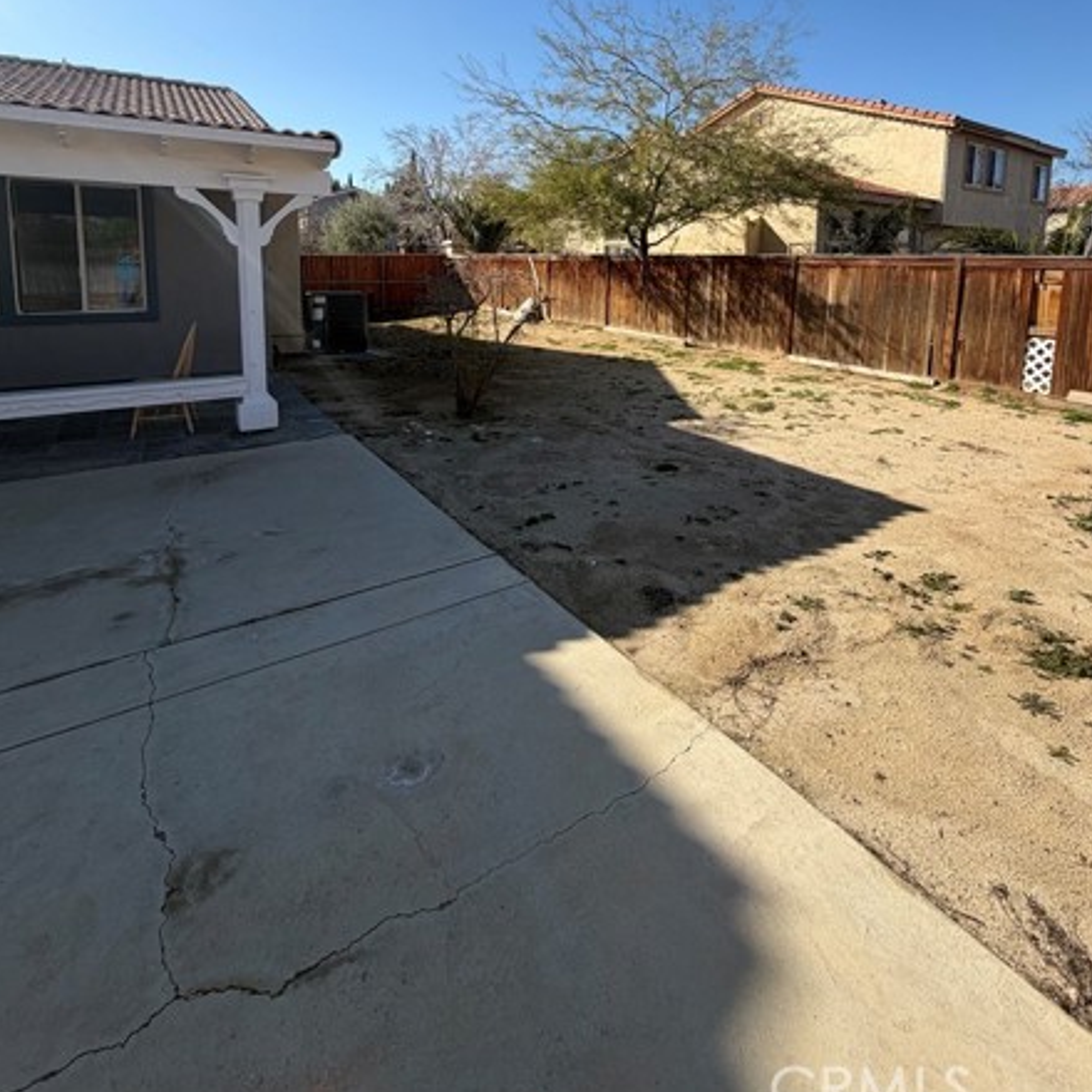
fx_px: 642
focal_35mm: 18
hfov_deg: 80.7
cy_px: 330
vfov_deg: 77.1
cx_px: 576
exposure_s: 1/770
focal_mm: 2.22
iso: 25
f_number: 2.2
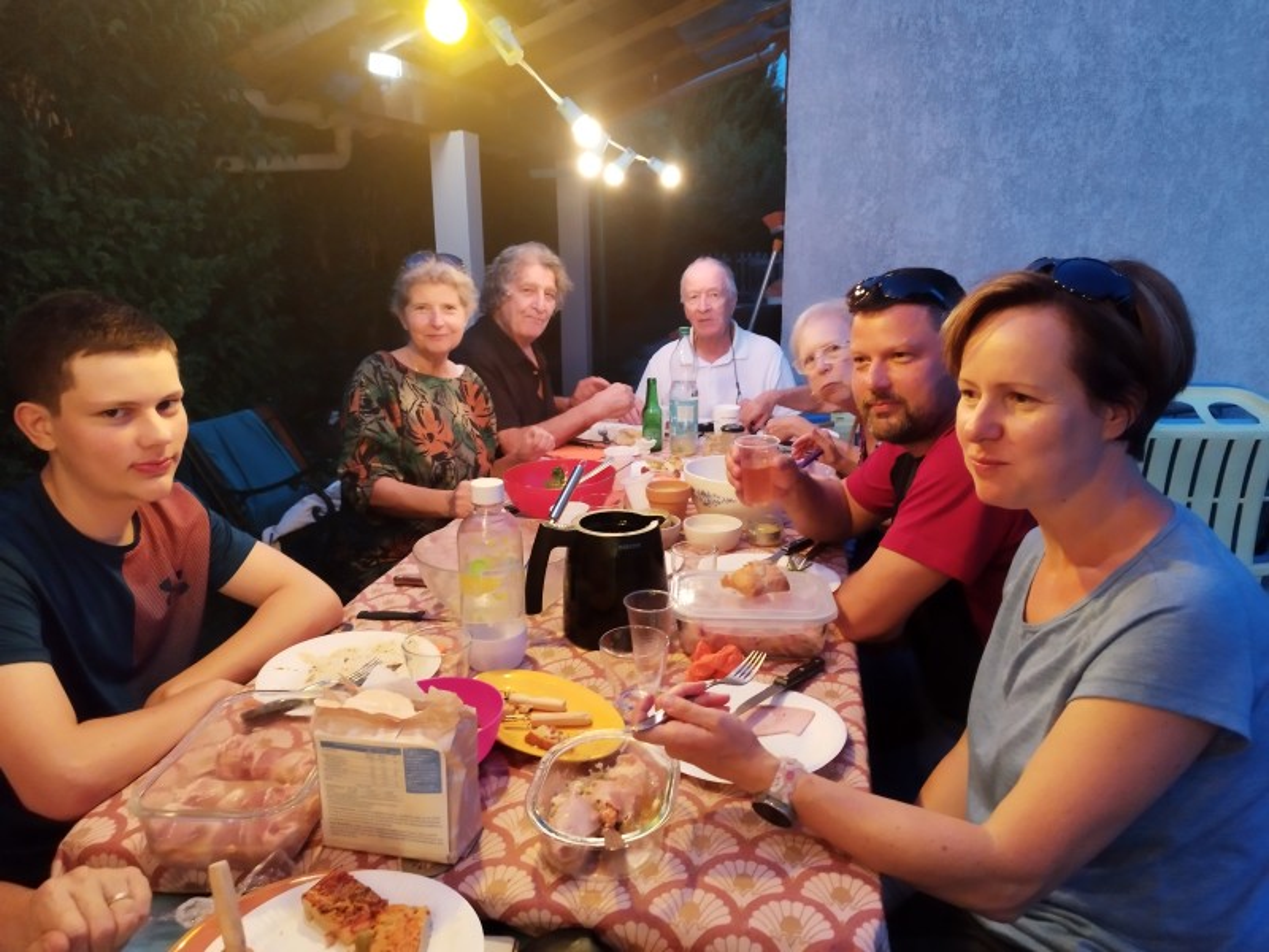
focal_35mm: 24
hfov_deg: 71.6
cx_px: 634
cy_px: 476
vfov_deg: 56.8
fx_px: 880
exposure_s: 1/20
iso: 1110
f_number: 1.89
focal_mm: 5.89
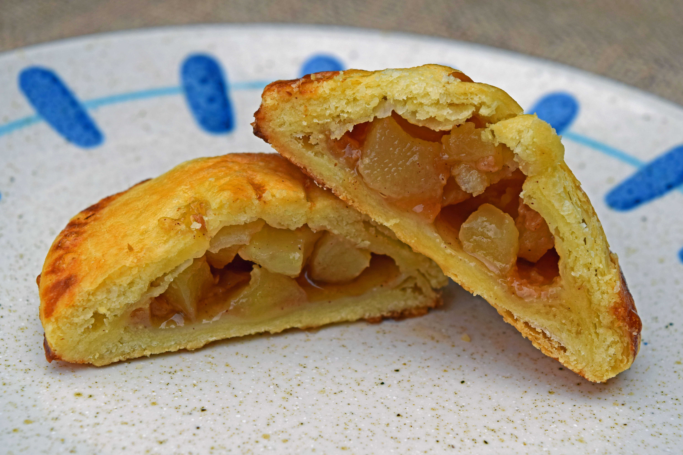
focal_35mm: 82
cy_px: 228
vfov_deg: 16.6
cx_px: 342
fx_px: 1565
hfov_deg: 24.6
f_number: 9
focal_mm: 55
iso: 200
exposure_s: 1/320
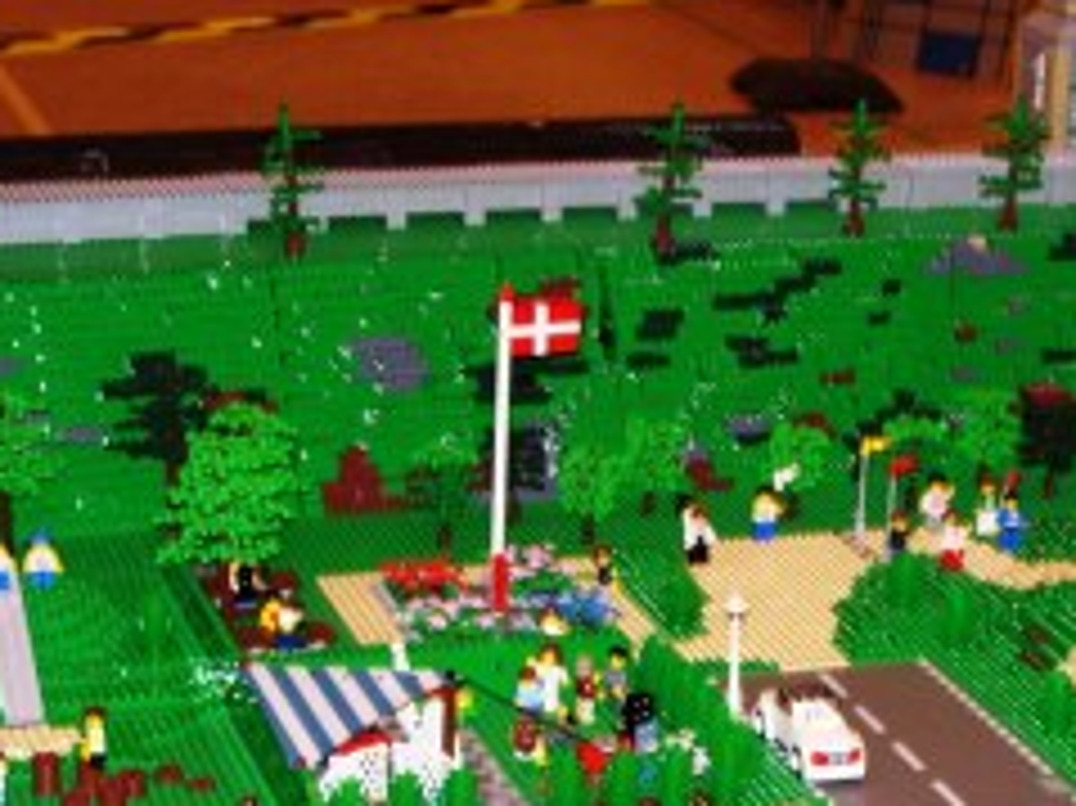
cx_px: 720
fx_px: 3262
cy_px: 671
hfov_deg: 18.7
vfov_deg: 14.0
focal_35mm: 105
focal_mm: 9.4
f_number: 3.4
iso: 100
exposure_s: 1/60
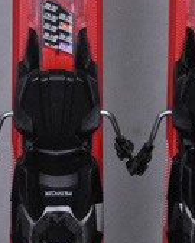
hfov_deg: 5.5
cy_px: -16
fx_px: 2031
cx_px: 139
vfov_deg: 6.8
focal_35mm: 282
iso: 3200
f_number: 9.5
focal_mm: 75
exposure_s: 1/125
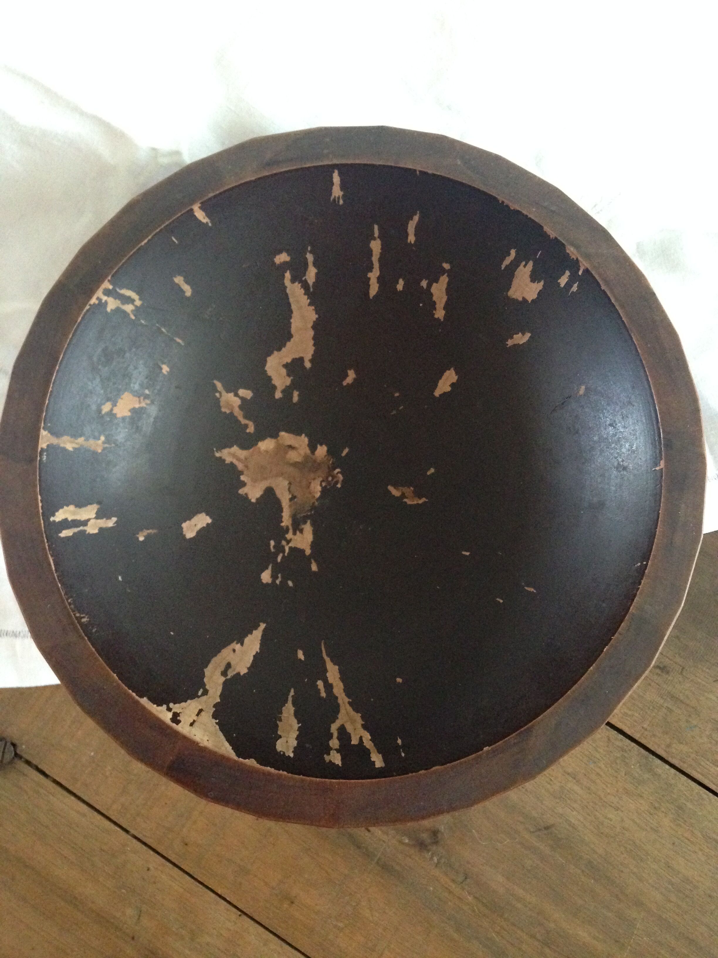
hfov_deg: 42.9
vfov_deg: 55.4
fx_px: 913
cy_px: 479
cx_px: 359
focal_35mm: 33
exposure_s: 1/15
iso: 500
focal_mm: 4.12
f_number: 2.4
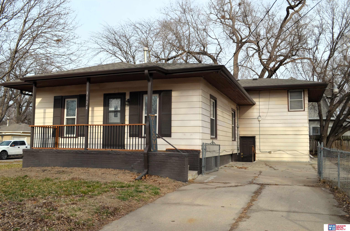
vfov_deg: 39.8
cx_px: 175
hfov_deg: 57.3
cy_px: 116
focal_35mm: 33
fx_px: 320
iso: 140
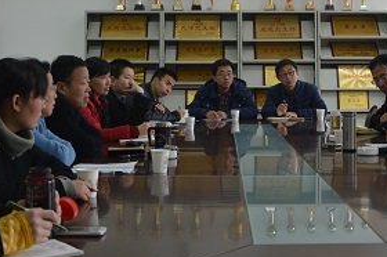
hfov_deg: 27.6
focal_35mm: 73
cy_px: 20
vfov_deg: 18.3
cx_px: 235
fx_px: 786
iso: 450
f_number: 4
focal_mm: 21
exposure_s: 1/60
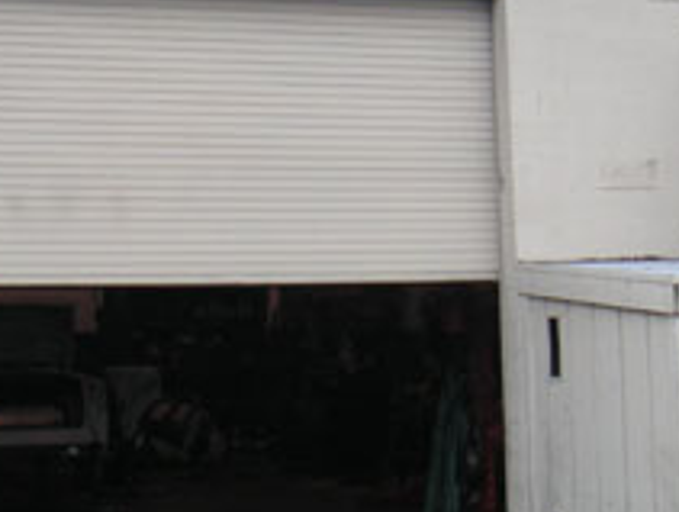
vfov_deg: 18.1
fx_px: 1592
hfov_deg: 24.1
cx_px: 290
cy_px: 119
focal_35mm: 81
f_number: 2.8
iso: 50
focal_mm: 6
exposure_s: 1/180
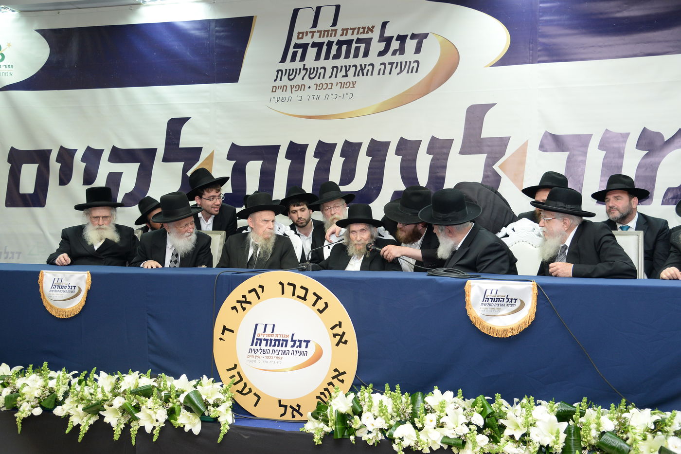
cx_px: 340
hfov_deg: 50.7
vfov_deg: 35.0
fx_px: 719
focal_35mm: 38
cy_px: 227
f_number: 4.5
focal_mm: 38
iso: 1250
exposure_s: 1/60
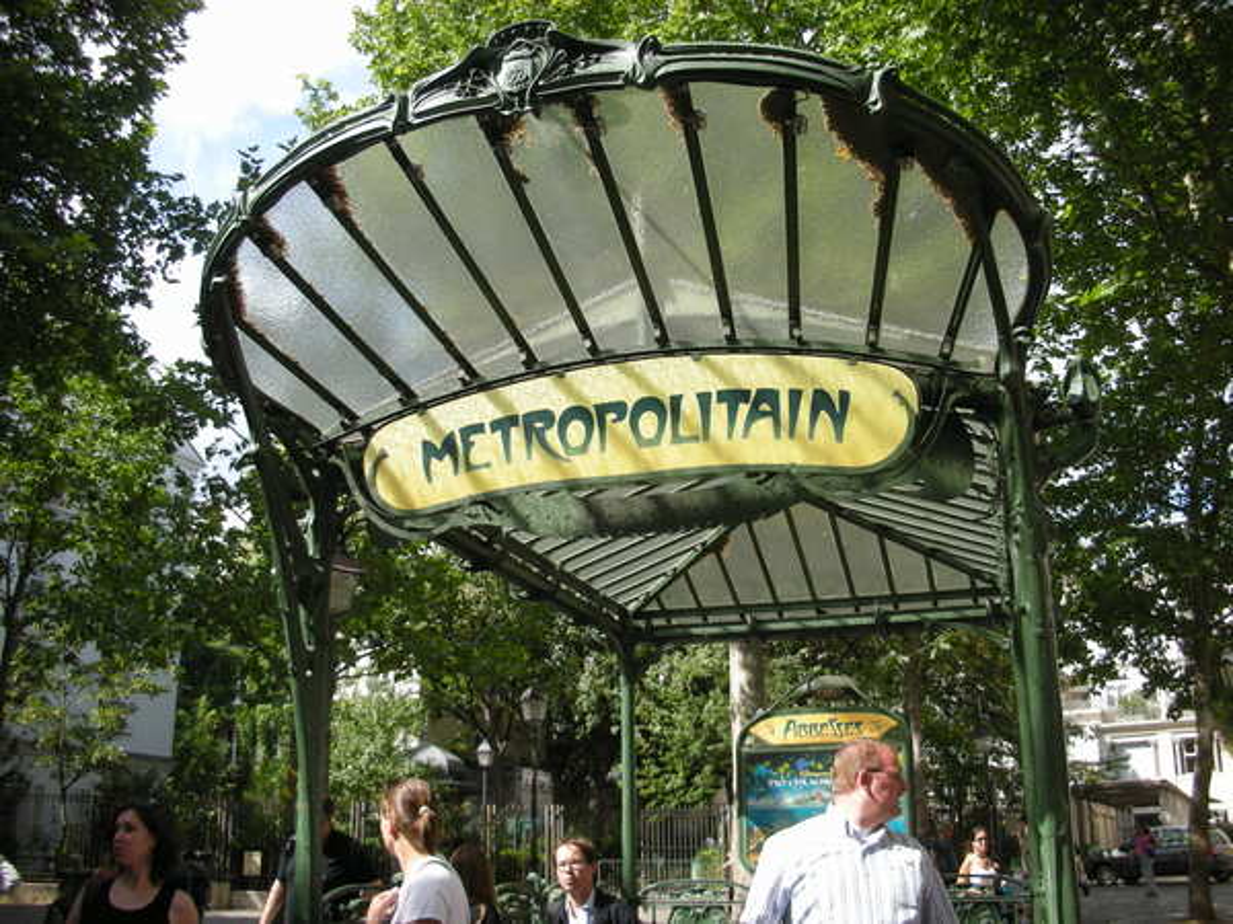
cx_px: 616
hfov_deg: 52.6
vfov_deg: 40.7
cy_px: 462
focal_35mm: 35
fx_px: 1247
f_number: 2.8
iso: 50
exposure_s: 1/307
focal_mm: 5.8
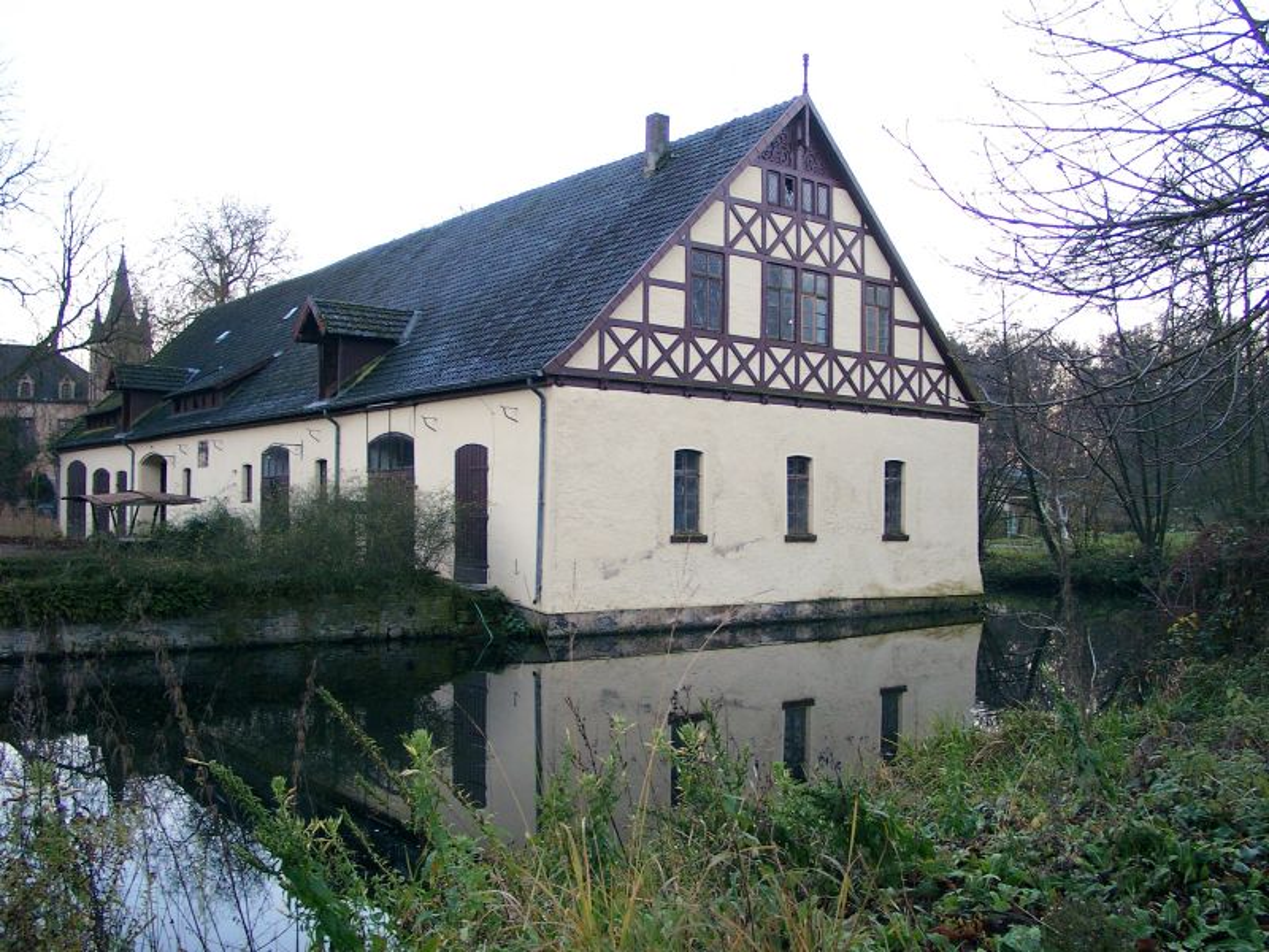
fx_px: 1246
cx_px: 634
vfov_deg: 41.8
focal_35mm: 34
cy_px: 476
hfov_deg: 54.0
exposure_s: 1/32
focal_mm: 7.13
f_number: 2
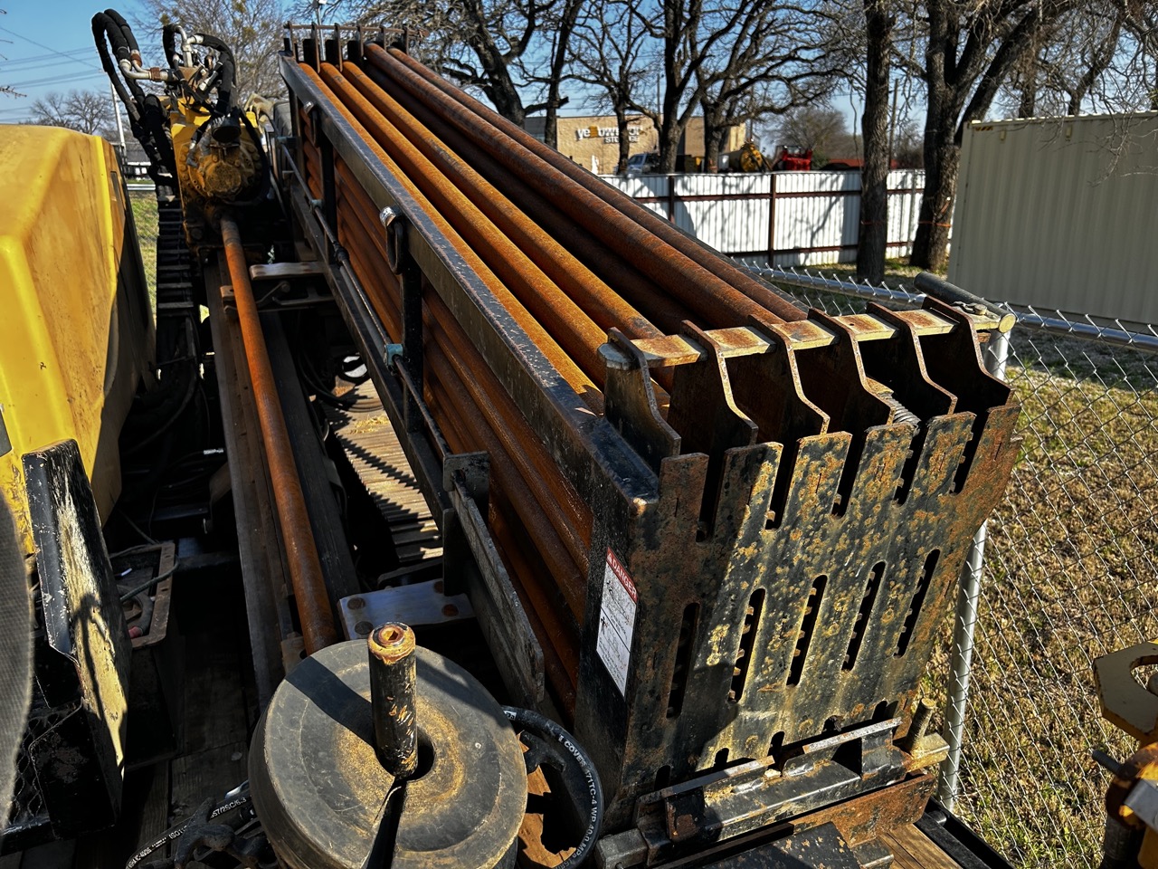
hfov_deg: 67.3
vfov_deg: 53.1
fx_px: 870
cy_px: 434
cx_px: 579
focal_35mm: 26
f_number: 1.5
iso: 50
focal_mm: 5.7
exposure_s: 1/909
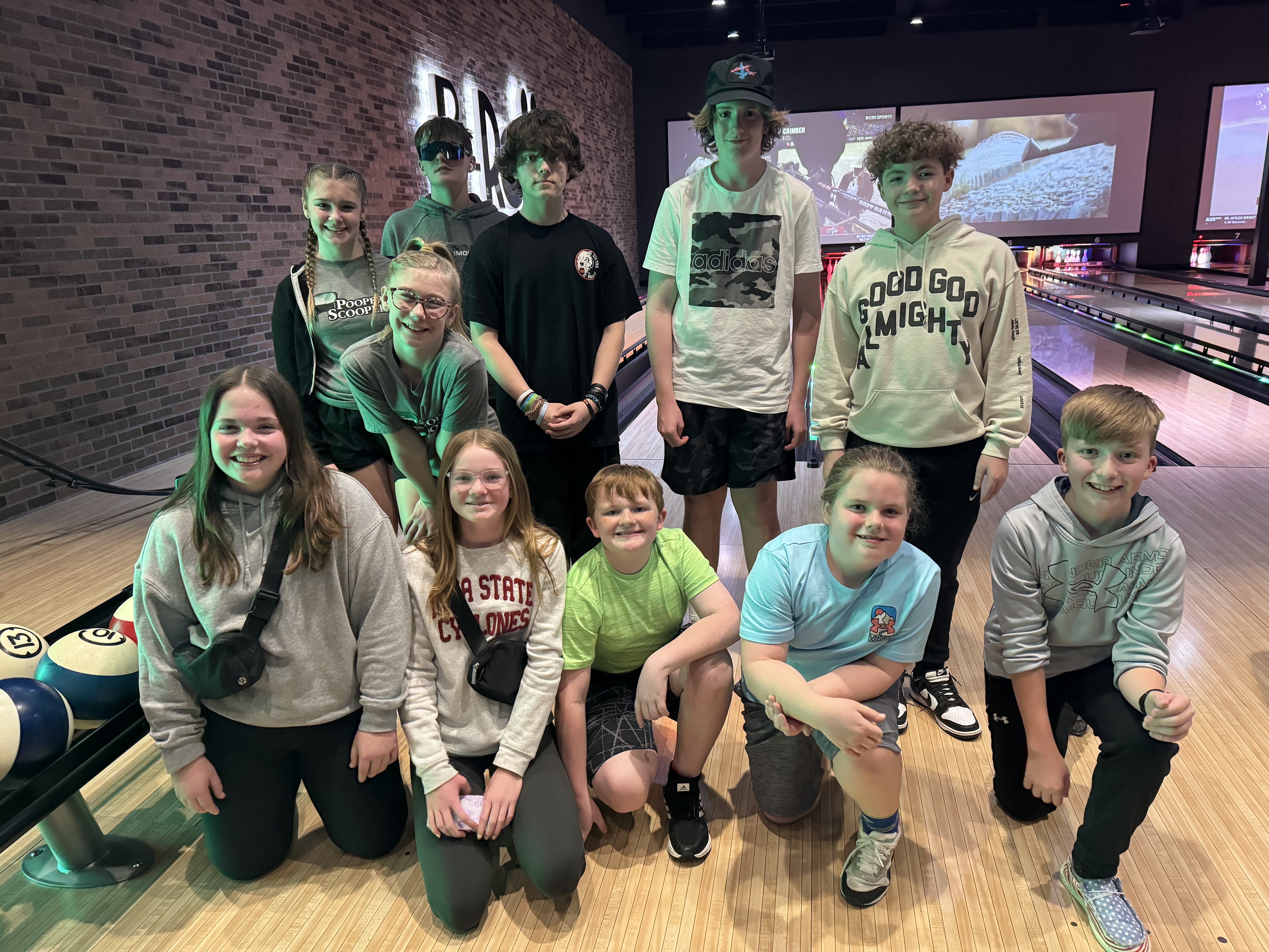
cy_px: 476
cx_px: 634
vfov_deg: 56.8
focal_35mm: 24
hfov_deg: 71.6
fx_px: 880
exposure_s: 1/38
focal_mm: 6.86
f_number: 1.78
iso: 1000
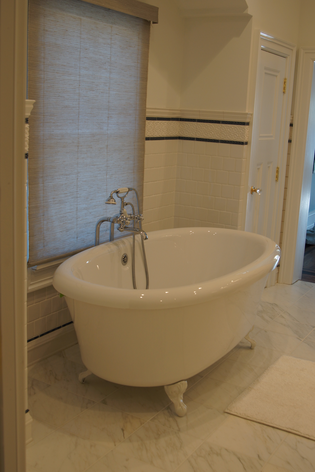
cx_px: 158
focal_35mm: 42
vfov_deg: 46.4
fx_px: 551
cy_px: 236
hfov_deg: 31.9
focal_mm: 28
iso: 200
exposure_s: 1/30
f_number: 4
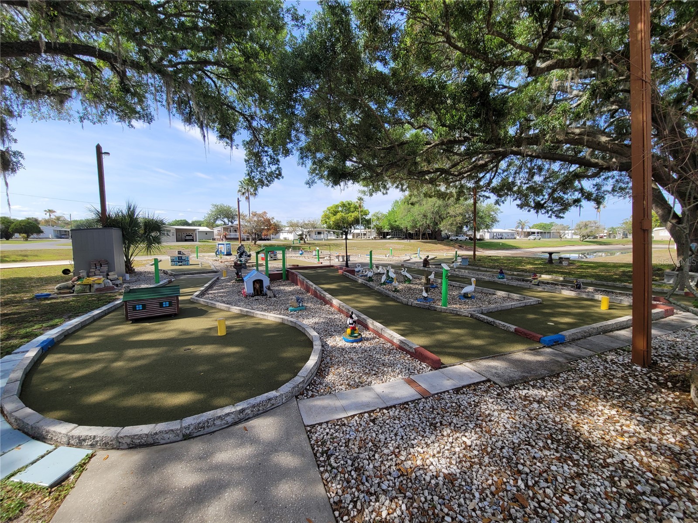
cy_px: 262
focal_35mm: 13
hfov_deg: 106.2
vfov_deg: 89.9
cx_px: 349
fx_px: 262
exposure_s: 1/1170
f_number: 2.2
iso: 50
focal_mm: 2.2
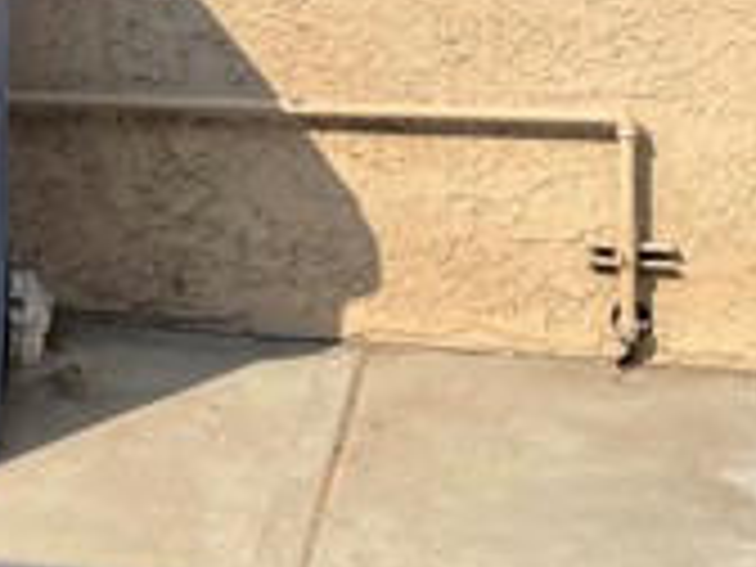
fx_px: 2162
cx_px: -207
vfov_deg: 14.7
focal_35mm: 99
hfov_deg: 18.5
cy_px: 9
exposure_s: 1/3610
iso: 32
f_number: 1.6
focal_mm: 4.2
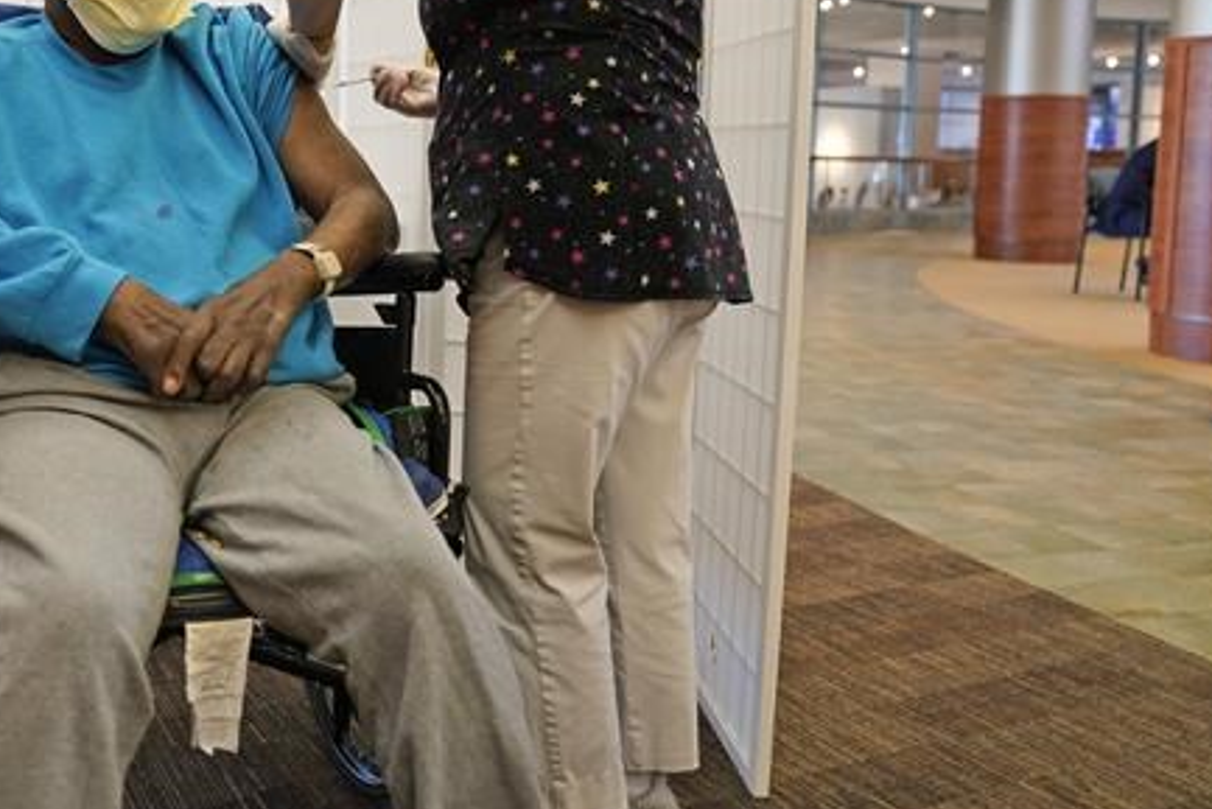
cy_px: 251
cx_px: 327
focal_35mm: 36
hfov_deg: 51.2
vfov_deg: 36.4
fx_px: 1212
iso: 1600
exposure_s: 1/125
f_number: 2.8
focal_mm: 24
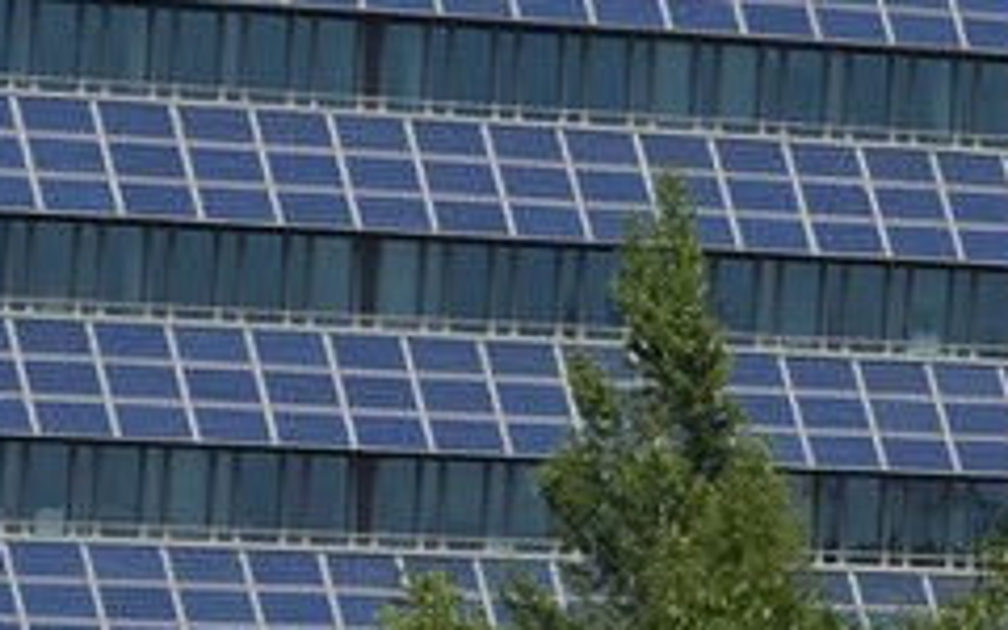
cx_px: 3255
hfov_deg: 3.7
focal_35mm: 557
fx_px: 15301
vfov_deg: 2.4
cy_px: -17
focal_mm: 82
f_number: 11
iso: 200
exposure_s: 1/320
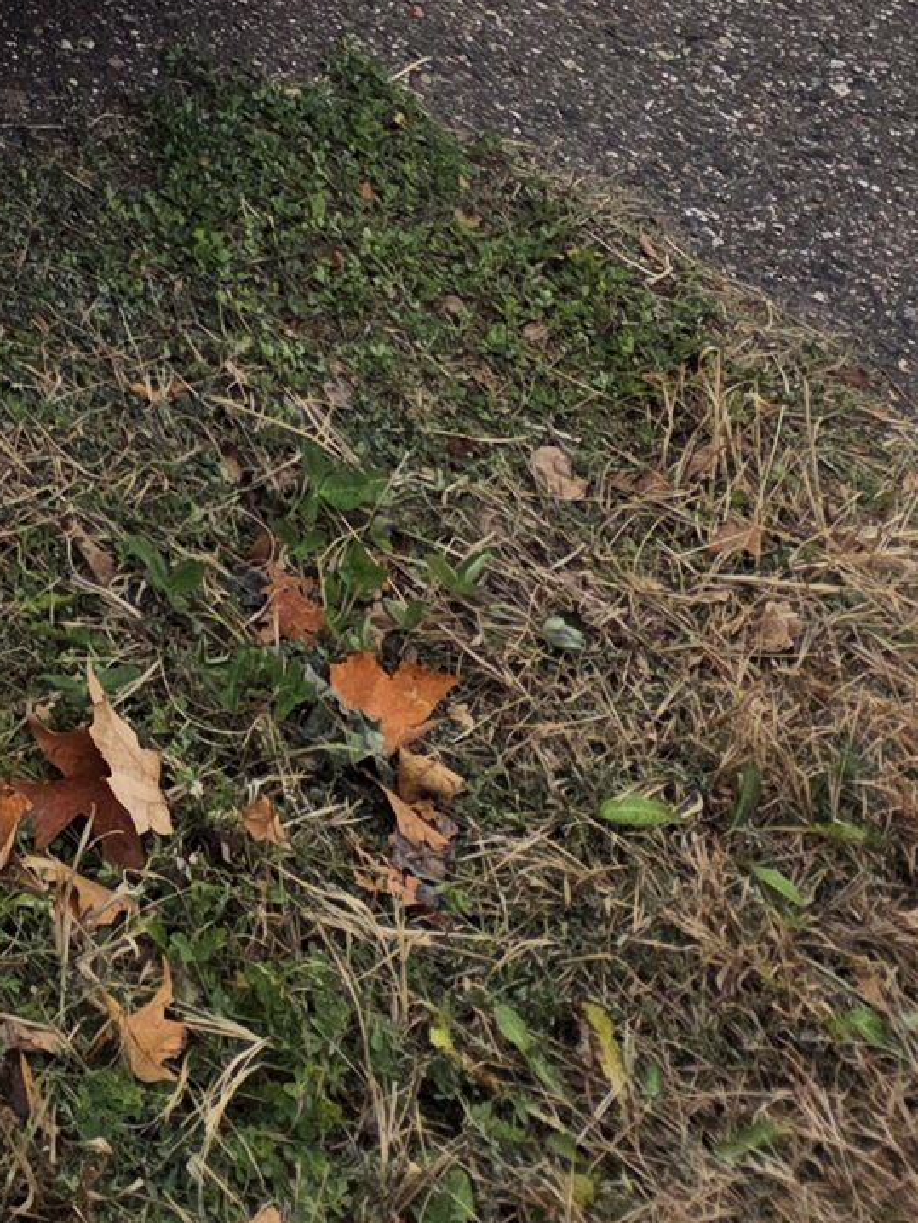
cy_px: -927
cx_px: -688
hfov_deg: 15.6
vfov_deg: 18.8
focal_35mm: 82
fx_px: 2898
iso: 80
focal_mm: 5.4
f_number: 1.8
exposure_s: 1/1864
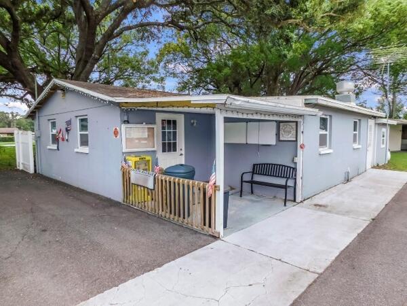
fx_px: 270
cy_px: 153
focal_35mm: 23
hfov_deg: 73.9
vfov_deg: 58.9
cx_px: 204
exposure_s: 1/500
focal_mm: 4
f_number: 3
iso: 125
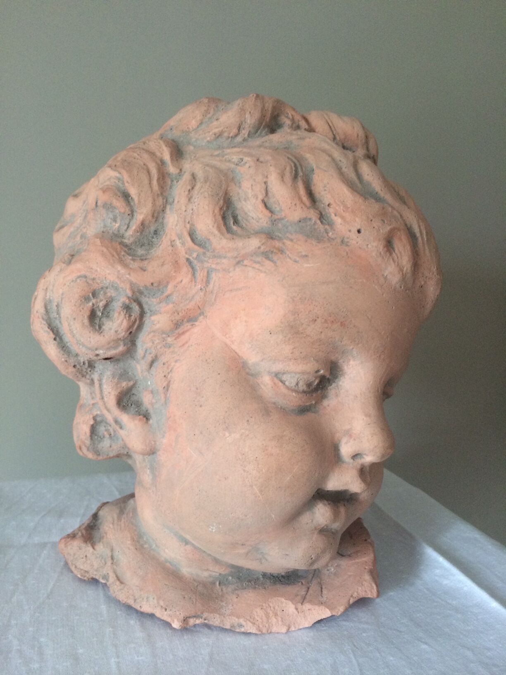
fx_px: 565
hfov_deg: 48.2
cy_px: 338
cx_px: 253
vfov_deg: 61.7
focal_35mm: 29
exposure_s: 1/33
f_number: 2.2
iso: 200
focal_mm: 4.15
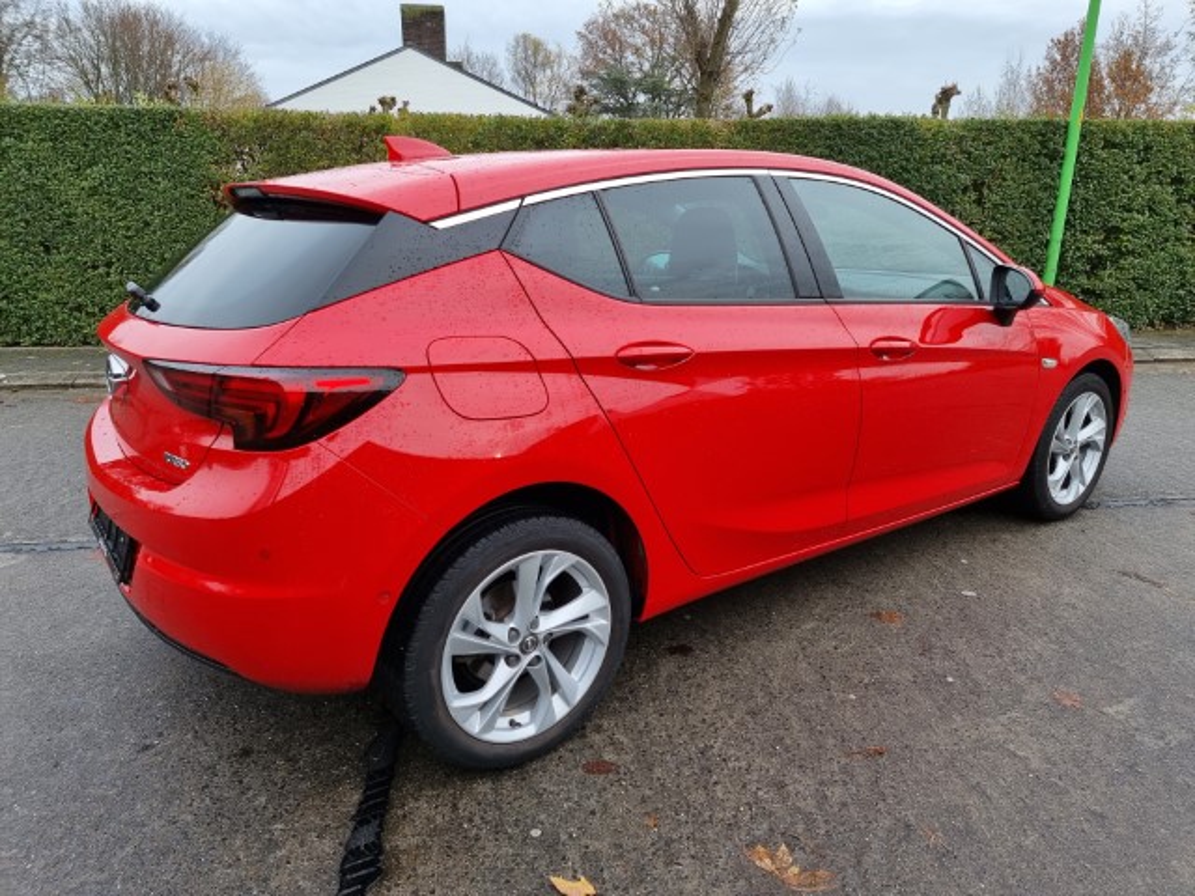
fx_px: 829
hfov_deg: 71.6
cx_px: 598
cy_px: 448
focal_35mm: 24
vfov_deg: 56.8
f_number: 1.8
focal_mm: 6.7
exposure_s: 1/151
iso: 50
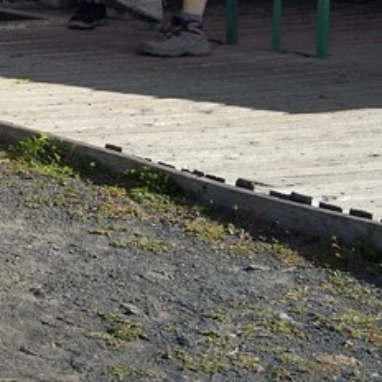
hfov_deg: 8.5
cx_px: -771
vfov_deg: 9.8
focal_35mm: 170
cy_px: -306
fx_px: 2122
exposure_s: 1/250
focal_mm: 29
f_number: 13
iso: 200
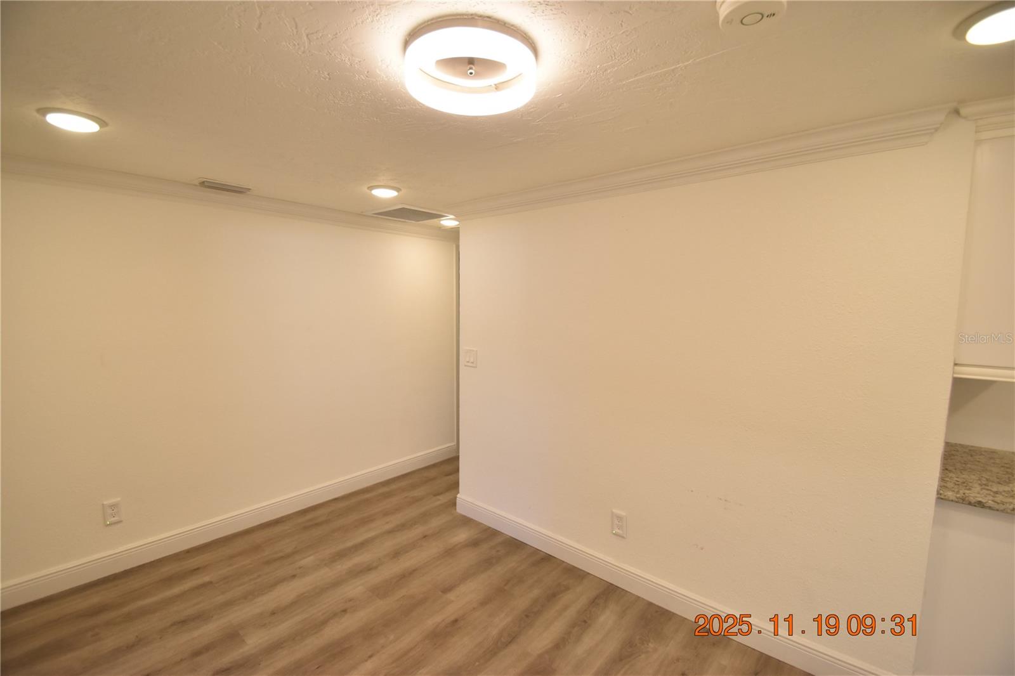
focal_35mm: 15
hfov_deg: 100.4
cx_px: 508
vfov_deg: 77.3
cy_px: 338
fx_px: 423
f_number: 3.5
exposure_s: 1/180
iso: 800
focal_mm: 10
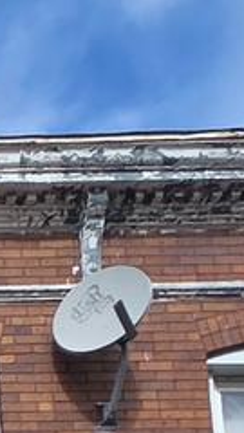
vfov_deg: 11.6
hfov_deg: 8.0
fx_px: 1392
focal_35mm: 121
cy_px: 1238
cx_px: -573
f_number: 1.9
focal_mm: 2.2
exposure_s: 1/1799
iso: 40
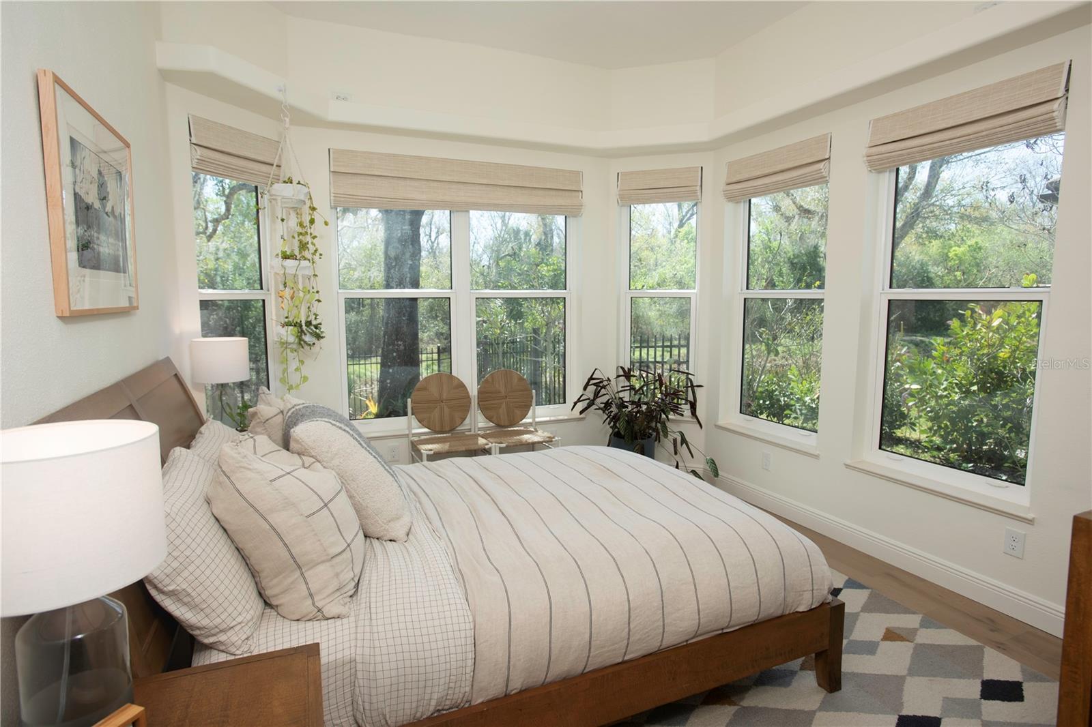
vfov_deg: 64.5
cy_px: 364
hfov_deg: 86.9
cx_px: 546
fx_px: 576
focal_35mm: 19
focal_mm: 19
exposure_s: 1/320
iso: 400
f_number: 6.3
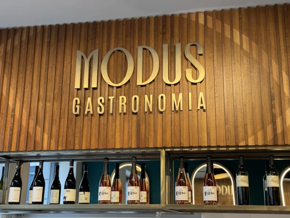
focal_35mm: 48
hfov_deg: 39.7
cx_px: 145
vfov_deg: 30.3
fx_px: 402
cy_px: 109
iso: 100
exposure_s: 1/100
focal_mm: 6.86
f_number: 1.78
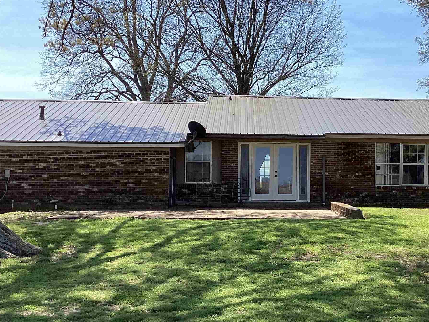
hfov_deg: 35.7
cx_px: 299
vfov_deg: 27.5
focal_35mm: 53
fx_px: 657
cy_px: 180
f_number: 2.4
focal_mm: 3.3
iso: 25
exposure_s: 1/1131
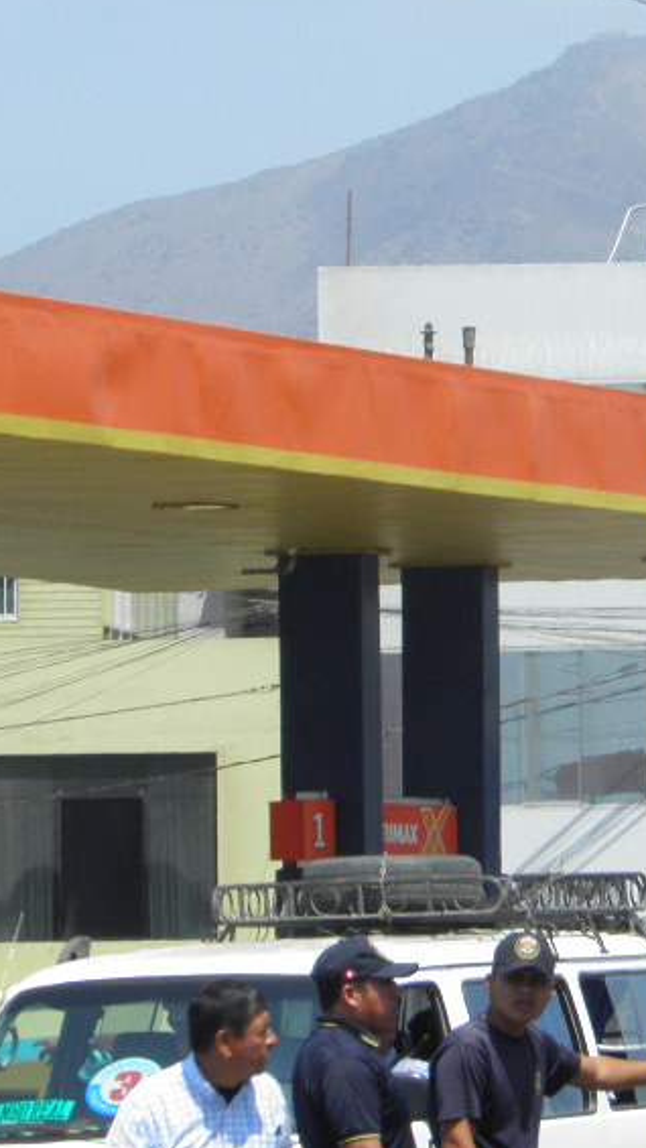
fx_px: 9466
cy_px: 689
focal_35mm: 311
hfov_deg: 3.9
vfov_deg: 6.9
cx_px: 800
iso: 50
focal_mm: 22.6
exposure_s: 1/250
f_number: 5.7
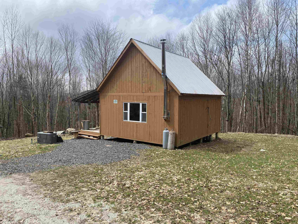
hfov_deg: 67.3
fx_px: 224
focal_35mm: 26
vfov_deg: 53.1
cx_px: 149
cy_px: 112
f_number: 1.8
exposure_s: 1/2571
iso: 32
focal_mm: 4.25
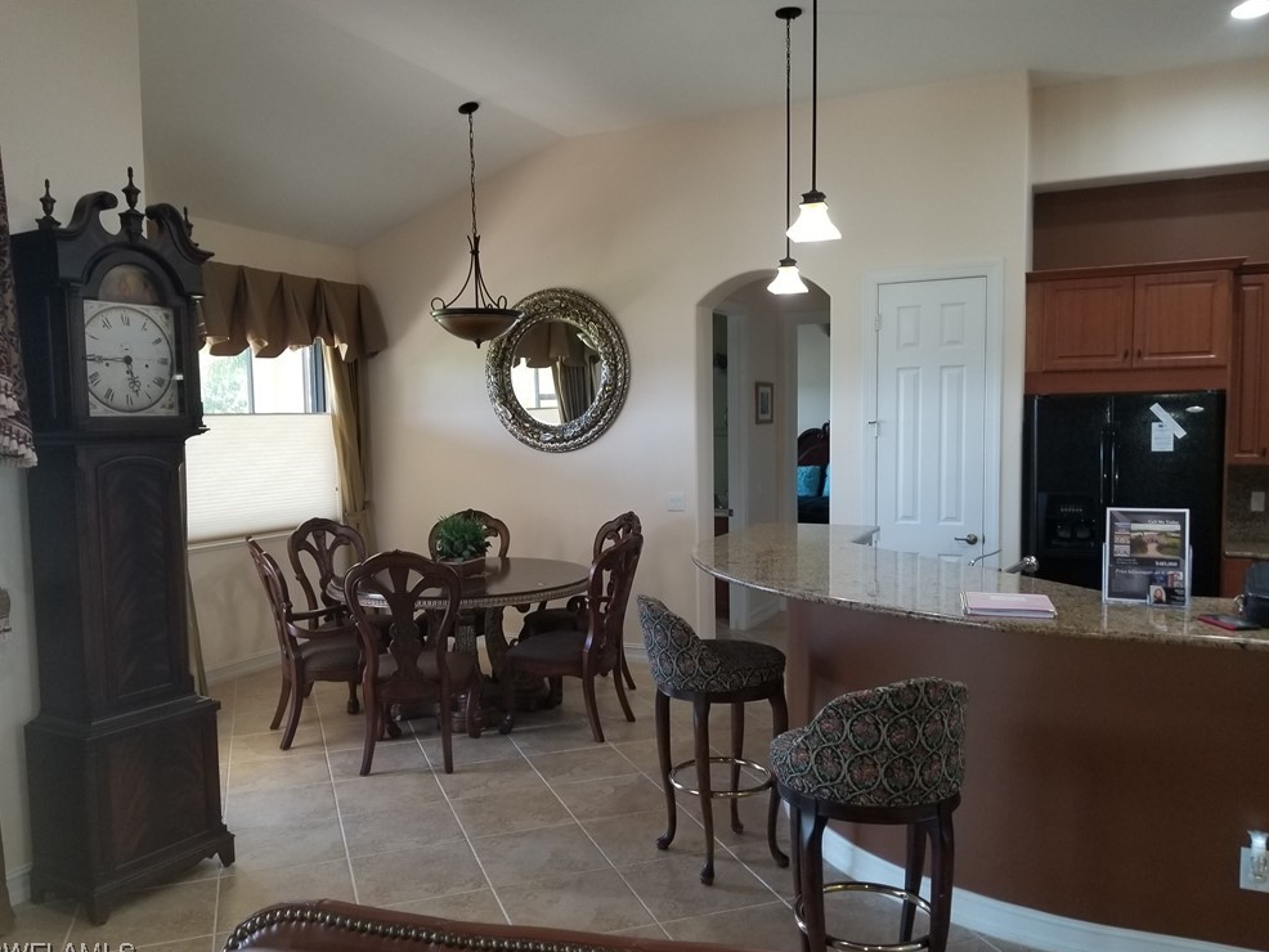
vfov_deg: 51.4
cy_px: 489
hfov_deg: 65.3
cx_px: 637
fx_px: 990
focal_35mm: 27
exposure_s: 1/30
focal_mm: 4.3
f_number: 1.7
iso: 80
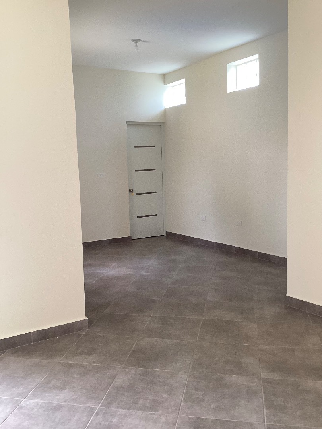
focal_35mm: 31
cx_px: 161
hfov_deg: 45.4
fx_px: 384
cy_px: 214
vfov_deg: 58.4
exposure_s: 1/60
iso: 100
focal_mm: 3.3
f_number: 2.4
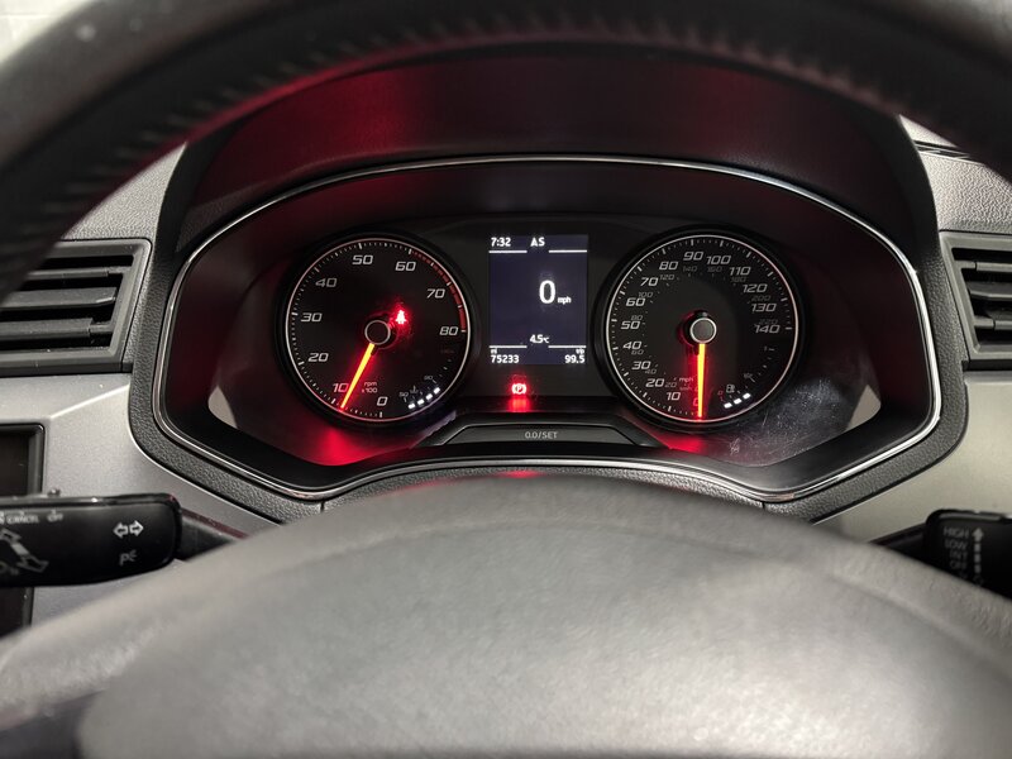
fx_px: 702
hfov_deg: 71.6
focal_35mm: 24
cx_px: 506
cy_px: 380
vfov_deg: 56.8
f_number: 1.78
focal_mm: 6.76
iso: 1600
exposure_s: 1/20
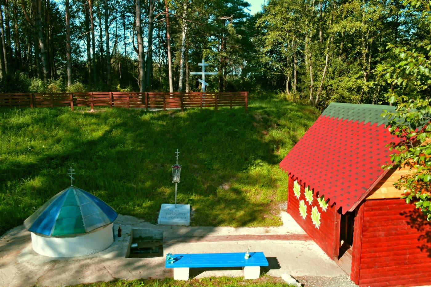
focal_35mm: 27
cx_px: 216
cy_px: 144
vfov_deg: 47.9
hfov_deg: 67.4
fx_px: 323
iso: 100
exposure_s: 1/5
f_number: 16
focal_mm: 18
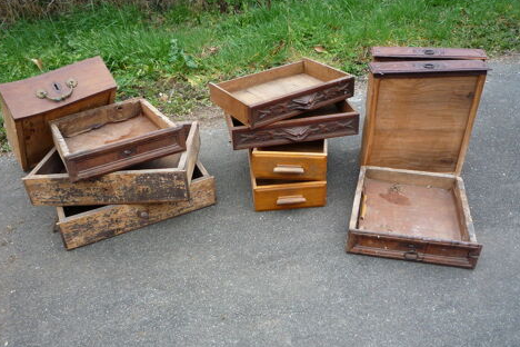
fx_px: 462
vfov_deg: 41.1
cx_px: 256
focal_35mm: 32
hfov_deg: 58.7
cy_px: 194
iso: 125
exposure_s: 1/30
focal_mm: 5.2
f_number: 3.3
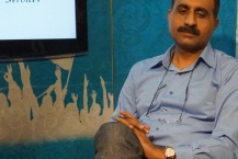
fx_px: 981
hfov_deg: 13.8
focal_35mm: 148
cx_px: 191
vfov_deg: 9.1
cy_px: 207
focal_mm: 21
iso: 1250
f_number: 4.5
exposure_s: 1/160
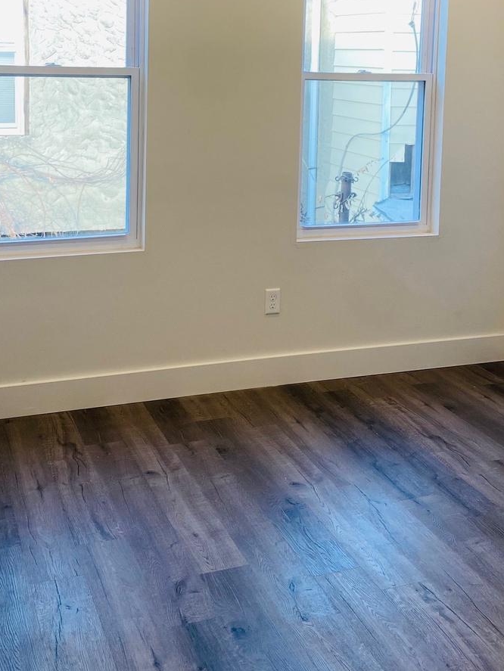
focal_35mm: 45
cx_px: 239
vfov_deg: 40.2
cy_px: 129
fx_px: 873
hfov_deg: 32.2
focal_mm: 4.25
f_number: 1.8
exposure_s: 1/120
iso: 64
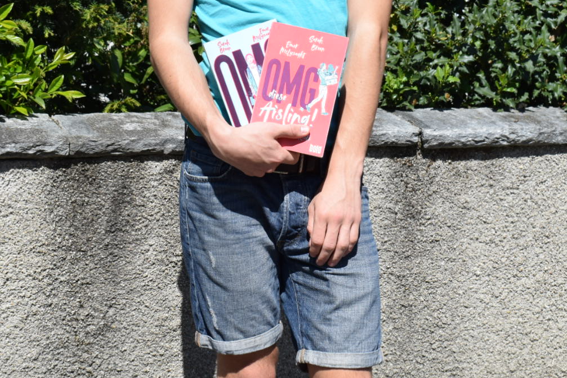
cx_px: 276
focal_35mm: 75
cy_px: 222
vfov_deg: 18.2
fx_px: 1178
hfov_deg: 27.1
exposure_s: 1/400
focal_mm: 31
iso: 200
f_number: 10
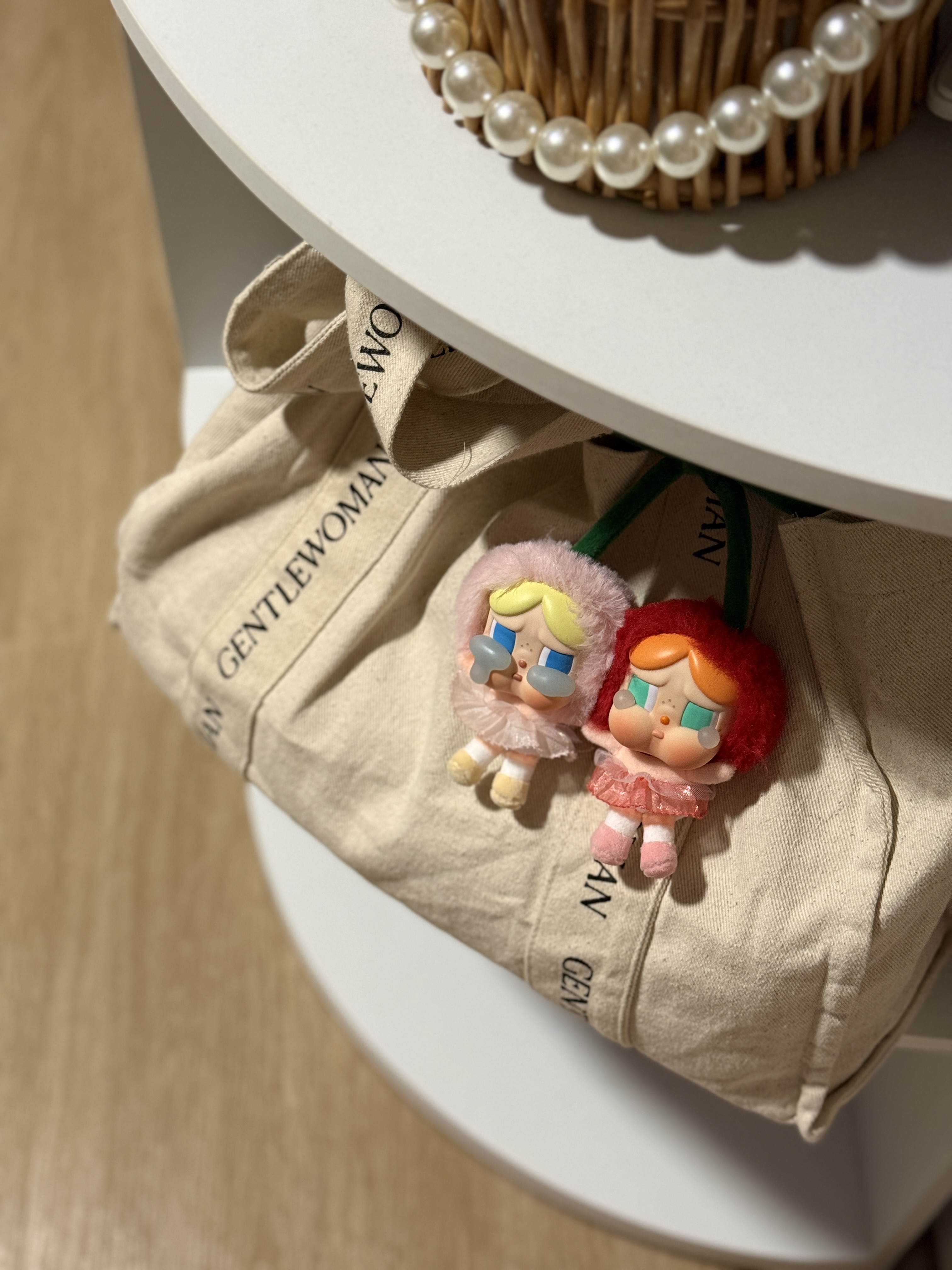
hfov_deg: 30.3
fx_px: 1760
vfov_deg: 39.7
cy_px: 635
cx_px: 476
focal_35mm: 48
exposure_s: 1/42
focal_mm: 6.76
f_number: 1.78
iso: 250
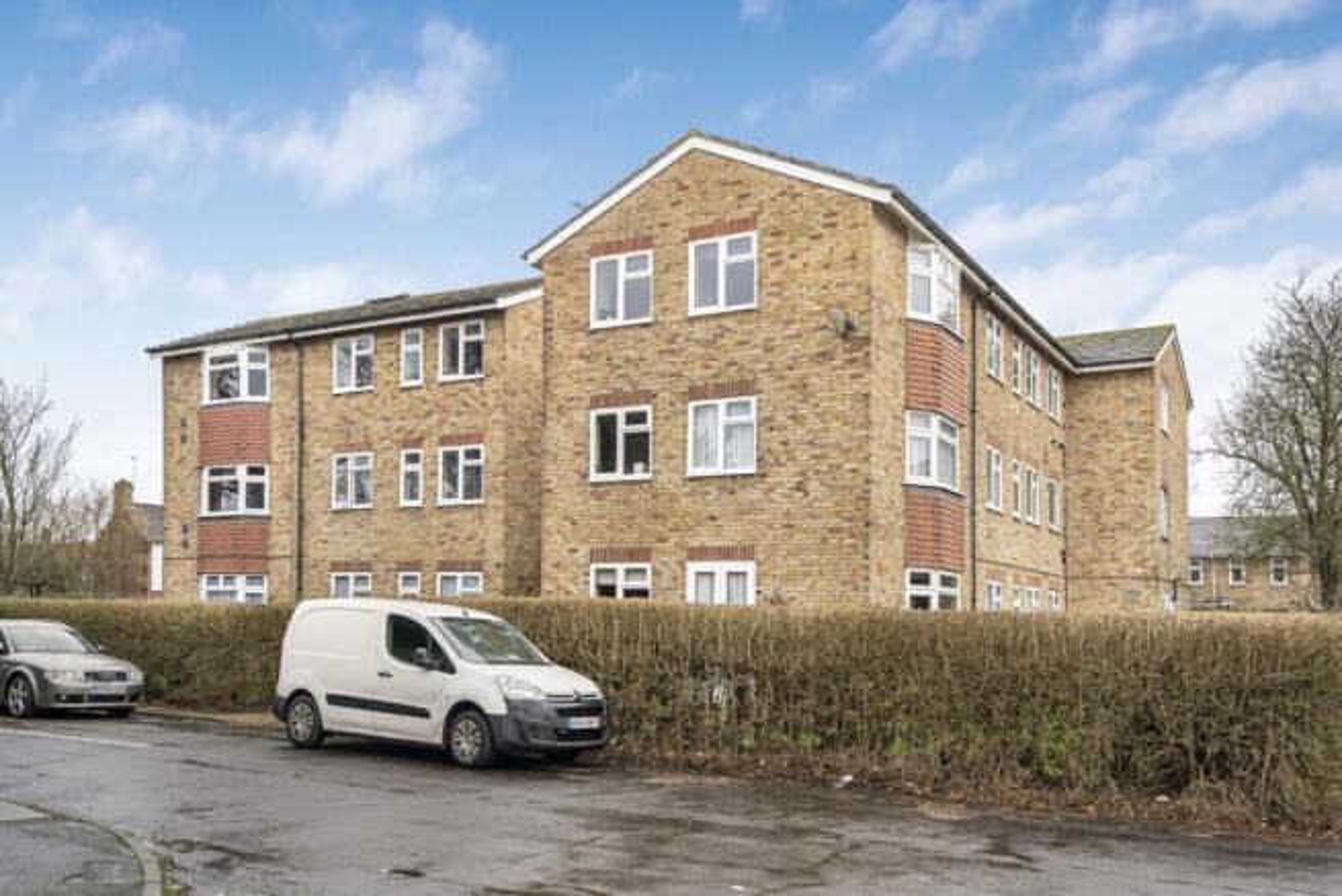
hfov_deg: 63.6
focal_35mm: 29
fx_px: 1081
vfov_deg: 45.0
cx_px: 671
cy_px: 448
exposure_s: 1/60
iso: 400
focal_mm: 29
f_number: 8
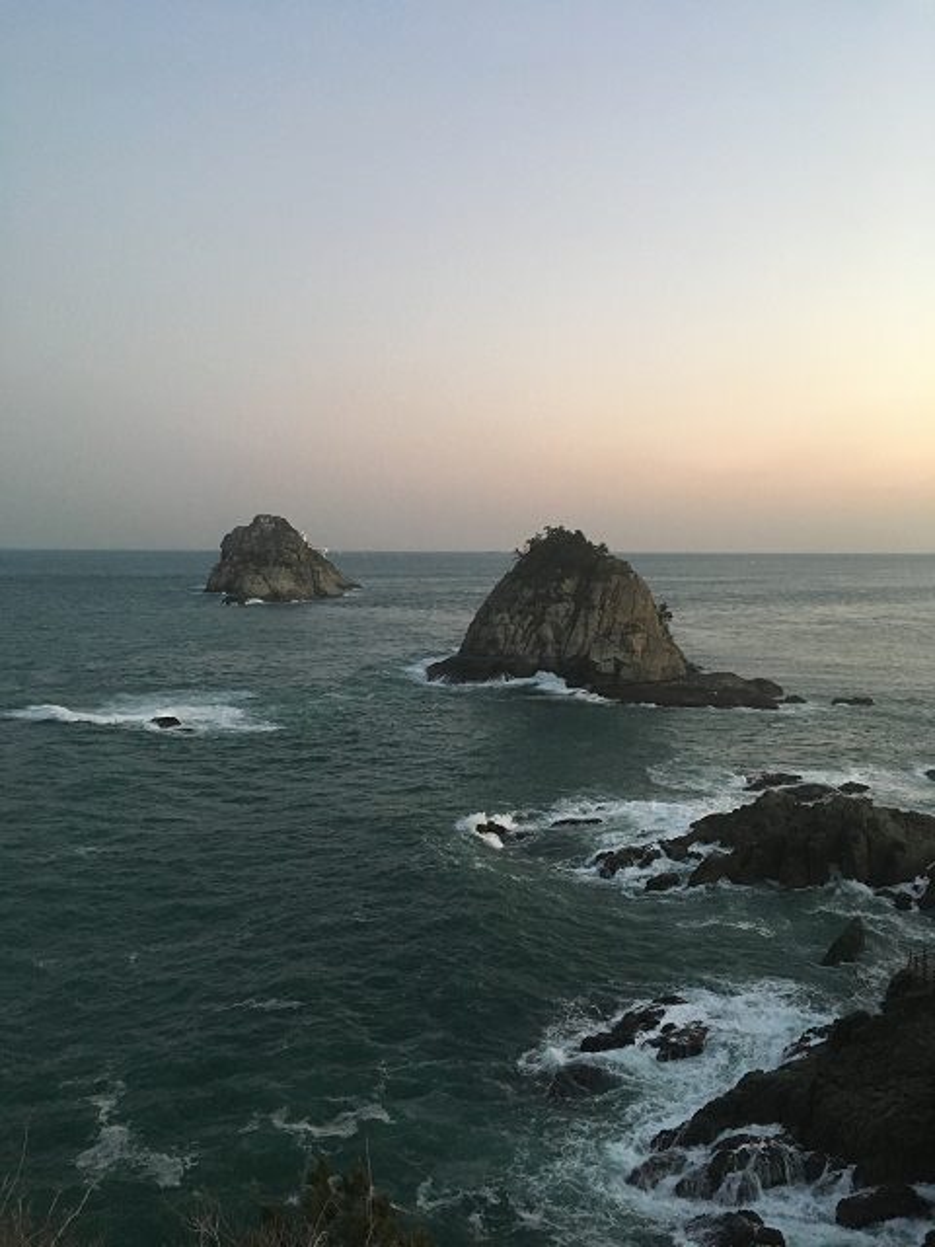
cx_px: 468
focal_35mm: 29
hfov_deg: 48.2
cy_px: 624
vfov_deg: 61.7
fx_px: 1044
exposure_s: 1/20
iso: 200
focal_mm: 4.15
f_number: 2.2
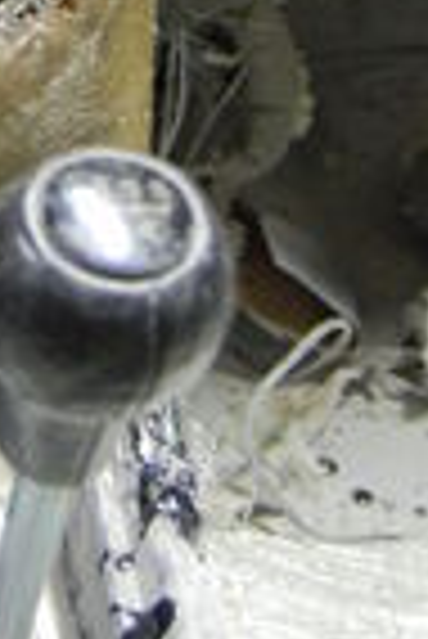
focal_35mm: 128
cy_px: -351
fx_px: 2281
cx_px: -50
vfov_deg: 14.7
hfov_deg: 10.6
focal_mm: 19
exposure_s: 1/15
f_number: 3.5
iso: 800
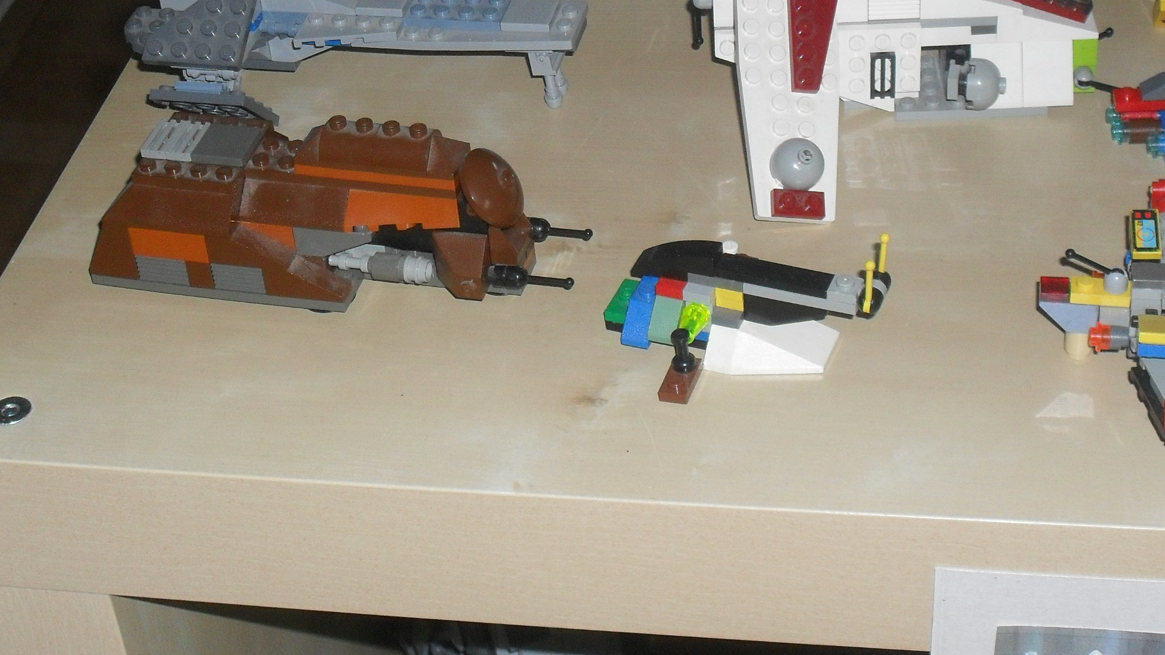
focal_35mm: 71
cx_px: 635
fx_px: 2193
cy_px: 139
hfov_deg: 29.7
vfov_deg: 16.9
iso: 200
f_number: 3.9
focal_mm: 8.7
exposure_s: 1/45
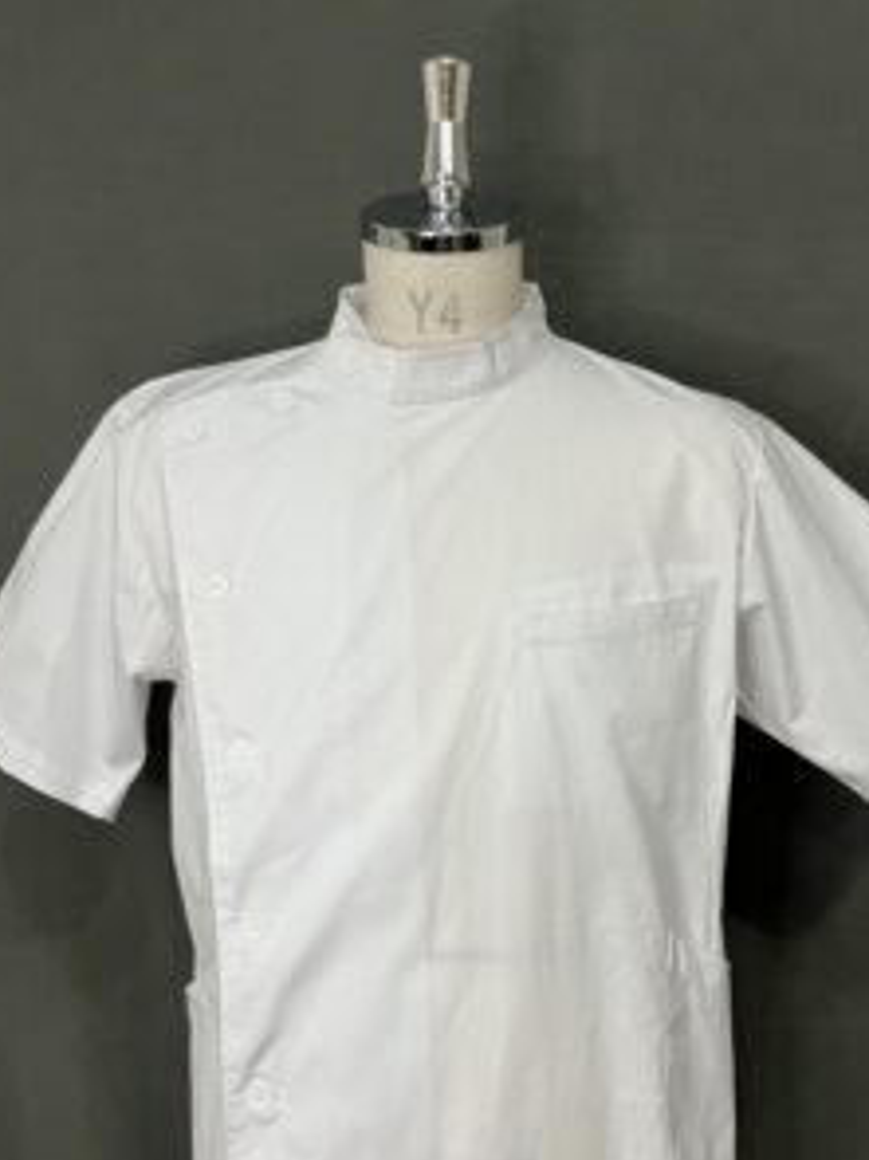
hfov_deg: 37.7
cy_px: 783
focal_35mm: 38
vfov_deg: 48.1
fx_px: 1273
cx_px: 472
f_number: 1.8
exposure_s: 1/50
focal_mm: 3.99
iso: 50
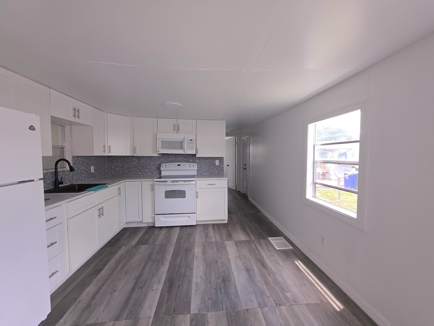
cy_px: 163
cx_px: 217
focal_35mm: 13
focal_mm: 2.2
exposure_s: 1/60
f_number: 1.9
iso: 32
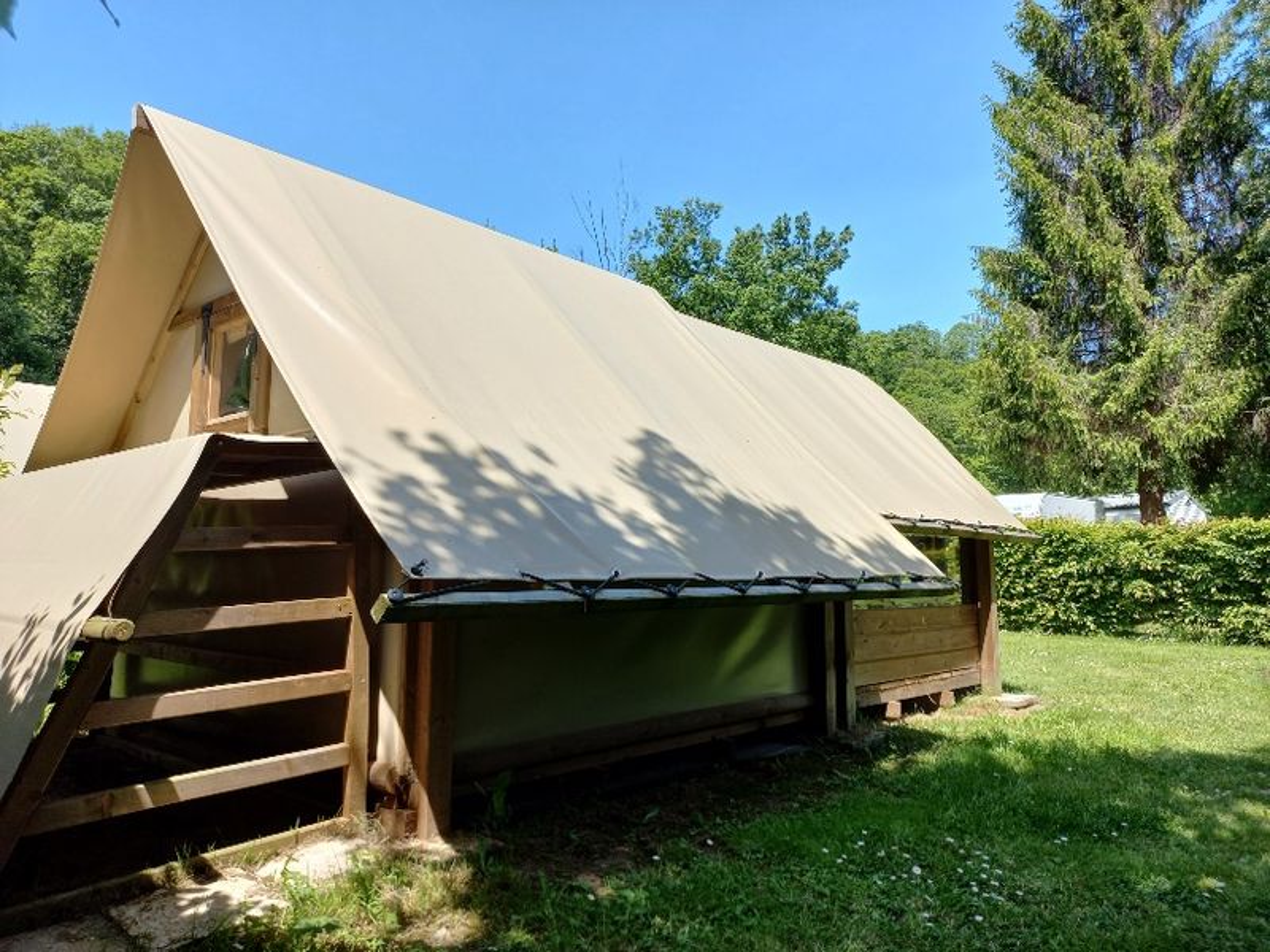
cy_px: 476
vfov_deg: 54.9
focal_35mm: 25
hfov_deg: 69.4
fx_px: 917
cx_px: 635
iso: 25
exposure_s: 1/385
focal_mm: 4.6
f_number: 1.8
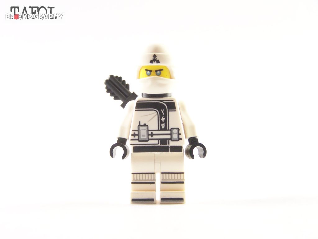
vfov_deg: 15.7
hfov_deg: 20.9
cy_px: 120
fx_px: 864
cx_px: 159
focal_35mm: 94
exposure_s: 1/20
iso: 200
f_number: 3.2
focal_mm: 15.6
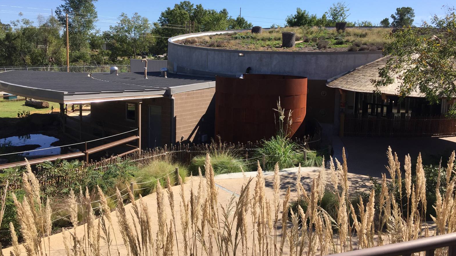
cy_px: 106
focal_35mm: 32
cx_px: 228
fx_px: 387
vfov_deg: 36.6
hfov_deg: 61.0
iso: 32
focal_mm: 4.15
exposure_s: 1/1412
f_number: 2.2
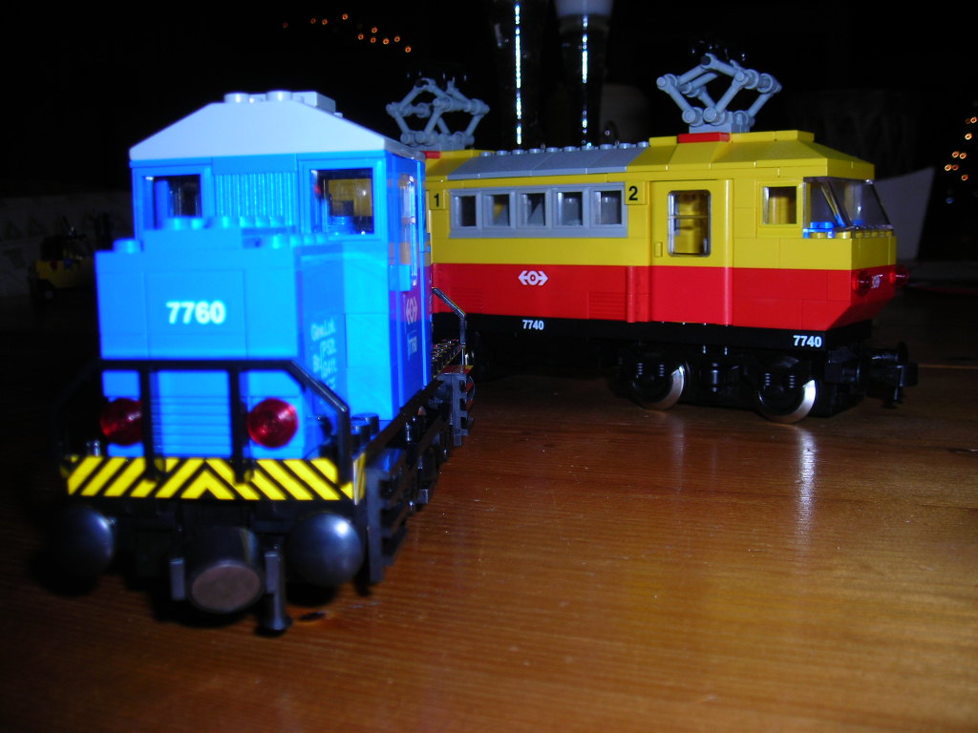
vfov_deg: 37.7
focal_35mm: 38
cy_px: 366
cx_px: 489
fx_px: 1074
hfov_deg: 49.0
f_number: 3.2
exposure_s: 1/60.1
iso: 50
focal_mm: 6.3
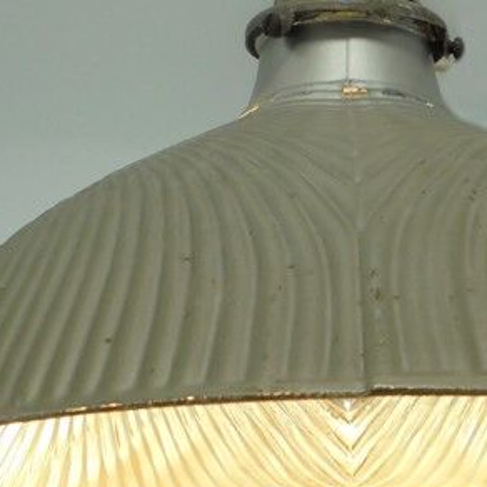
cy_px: 242
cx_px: 343
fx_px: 1257
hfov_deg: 21.8
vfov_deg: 21.9
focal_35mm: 79
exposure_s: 1/160
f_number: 3.7
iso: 100
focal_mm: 5.3
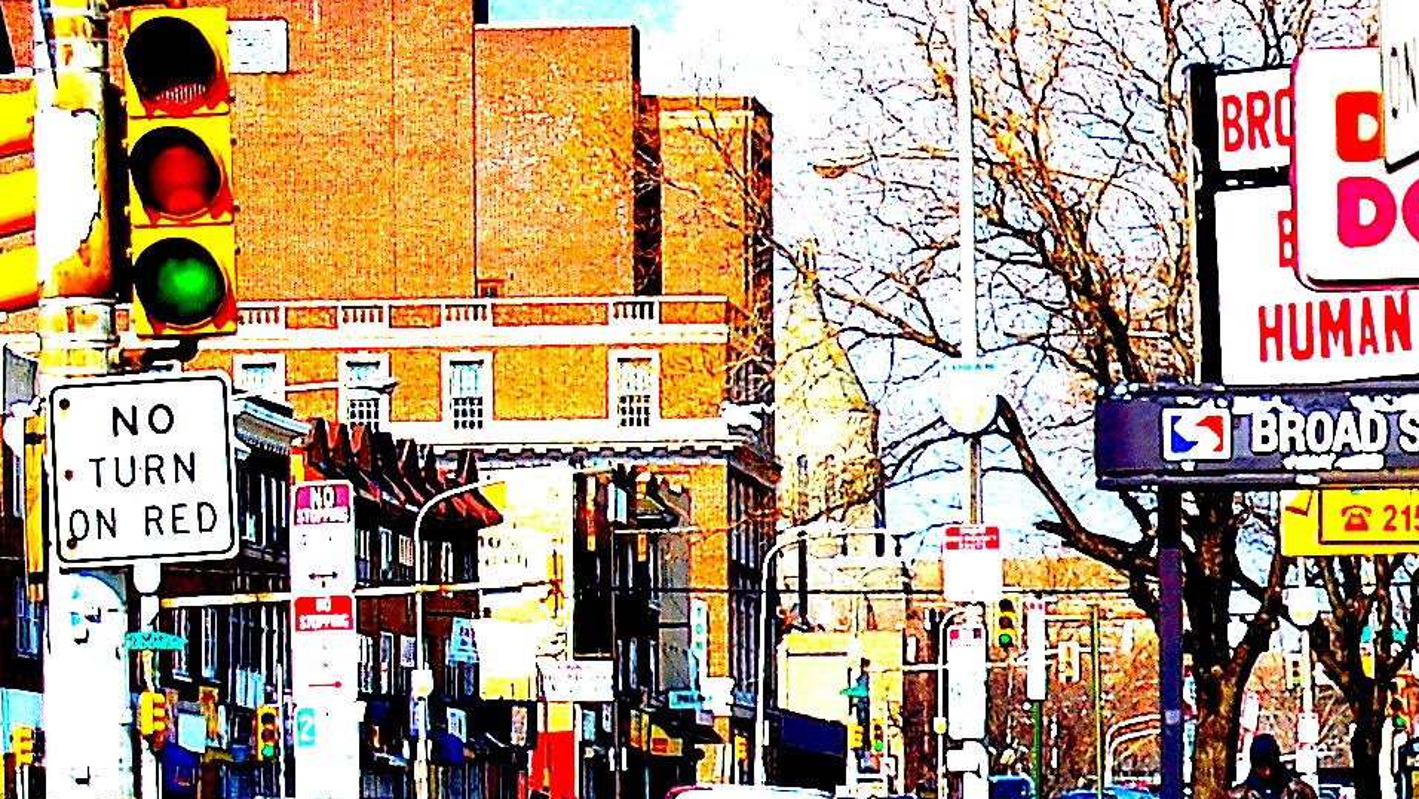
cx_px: 1710
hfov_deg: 7.9
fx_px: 10222
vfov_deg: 4.5
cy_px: 469
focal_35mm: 272
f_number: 9
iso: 200
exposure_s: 1/320
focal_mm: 55
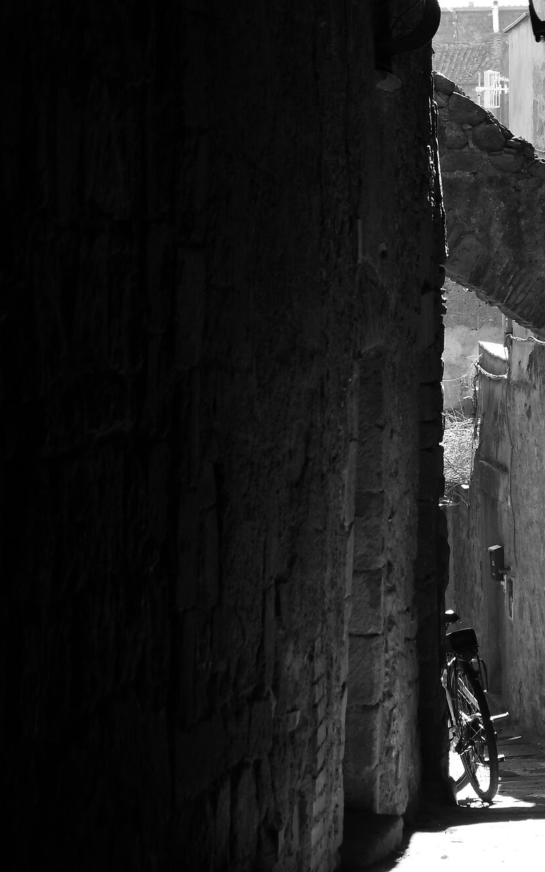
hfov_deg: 9.3
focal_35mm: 140
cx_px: 529
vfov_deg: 14.9
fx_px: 3326
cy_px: 256
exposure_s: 1/320
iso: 400
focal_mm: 50
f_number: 5.6
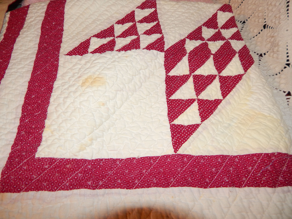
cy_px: 110
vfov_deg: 58.9
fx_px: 194
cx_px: 146
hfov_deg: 73.9
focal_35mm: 23
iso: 200
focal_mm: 4
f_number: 3
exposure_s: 1/30
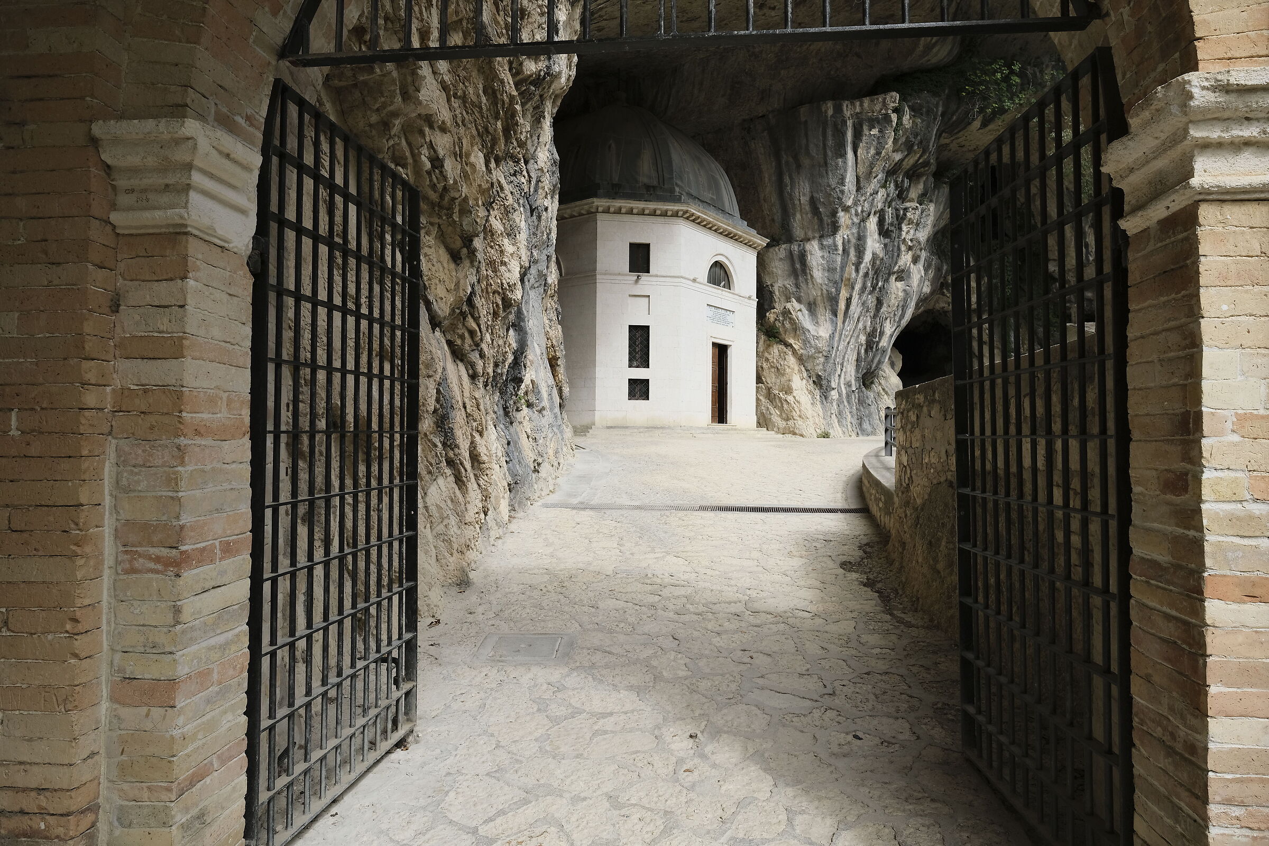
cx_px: 634
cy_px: 423
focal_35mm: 21
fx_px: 740
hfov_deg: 81.2
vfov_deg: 59.5
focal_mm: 14
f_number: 8
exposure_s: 1/550
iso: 640
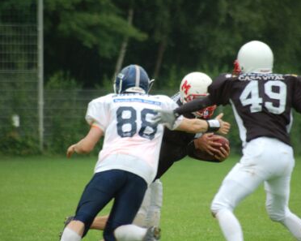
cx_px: 170
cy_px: 120
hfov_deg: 4.7
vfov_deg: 3.8
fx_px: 3658
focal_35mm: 411
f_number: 5.3
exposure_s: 1/500
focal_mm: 240
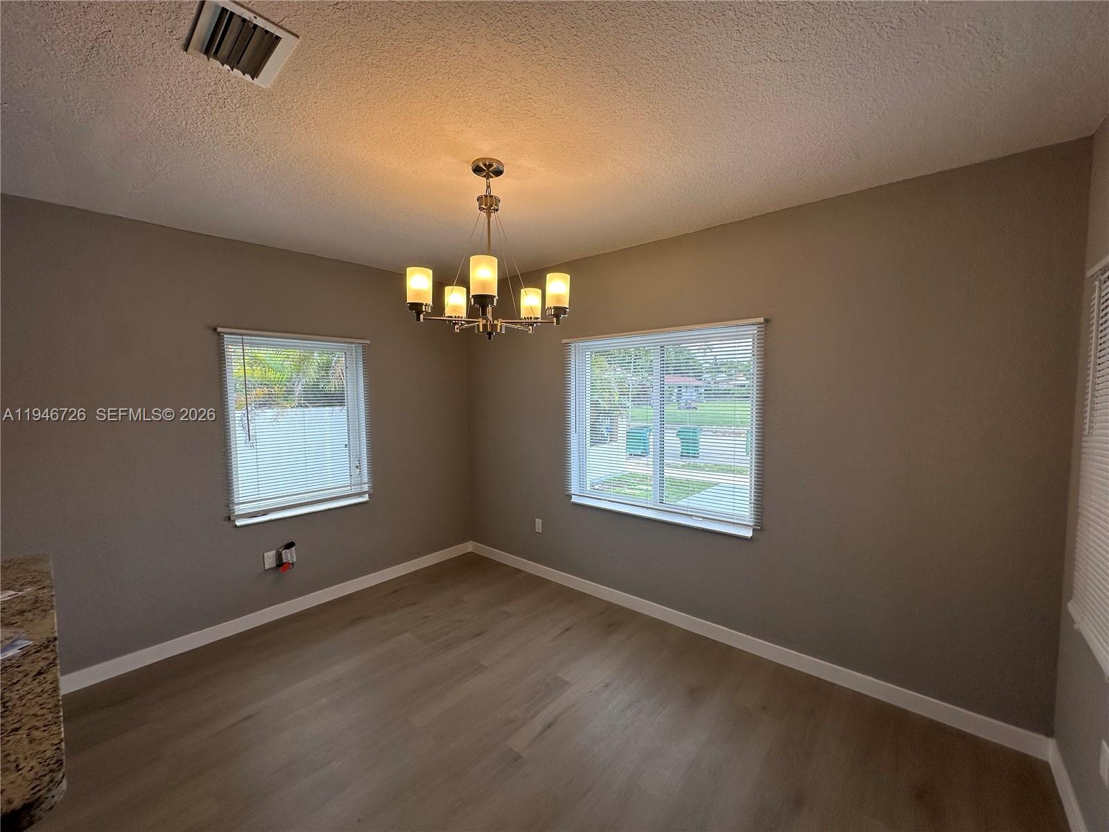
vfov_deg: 85.7
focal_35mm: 14
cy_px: 416
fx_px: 449
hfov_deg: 102.1
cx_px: 554
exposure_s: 1/179
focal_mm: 2.22
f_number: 2.2
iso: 40
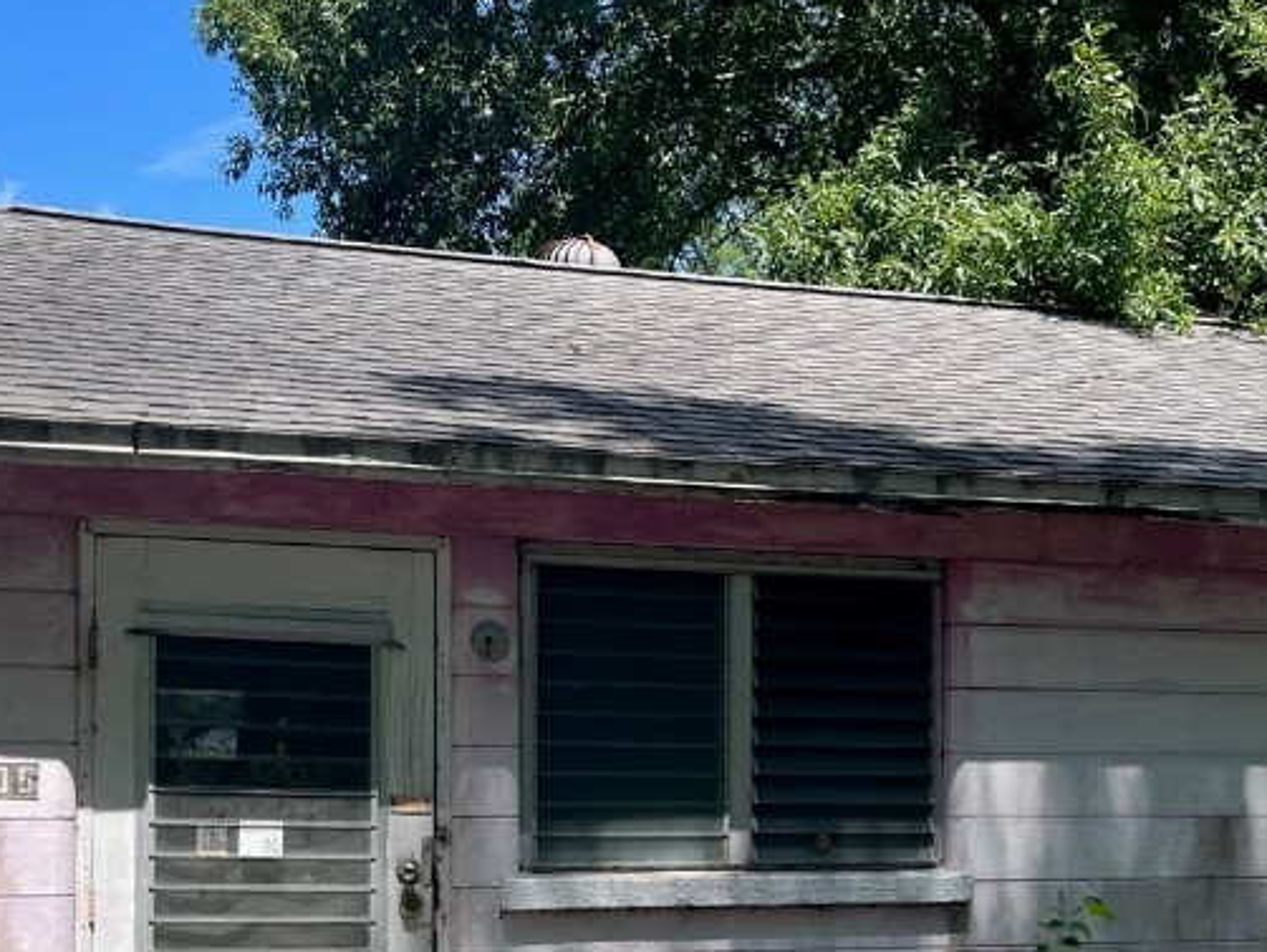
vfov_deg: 27.0
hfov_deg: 36.0
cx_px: 755
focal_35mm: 53
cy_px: 778
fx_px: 1941
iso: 50
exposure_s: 1/1517
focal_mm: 5.1
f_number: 1.6
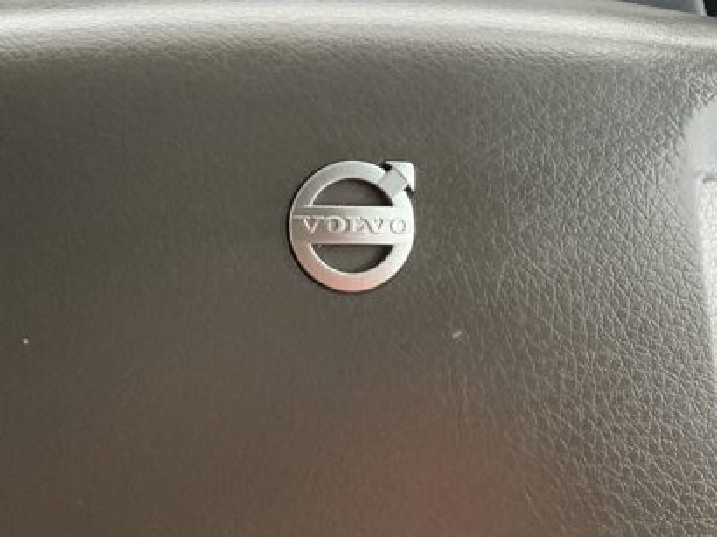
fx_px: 1449
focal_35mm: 70
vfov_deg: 19.6
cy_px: -133
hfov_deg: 27.8
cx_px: 343
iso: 80
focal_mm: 3
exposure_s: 1/60
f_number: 1.8
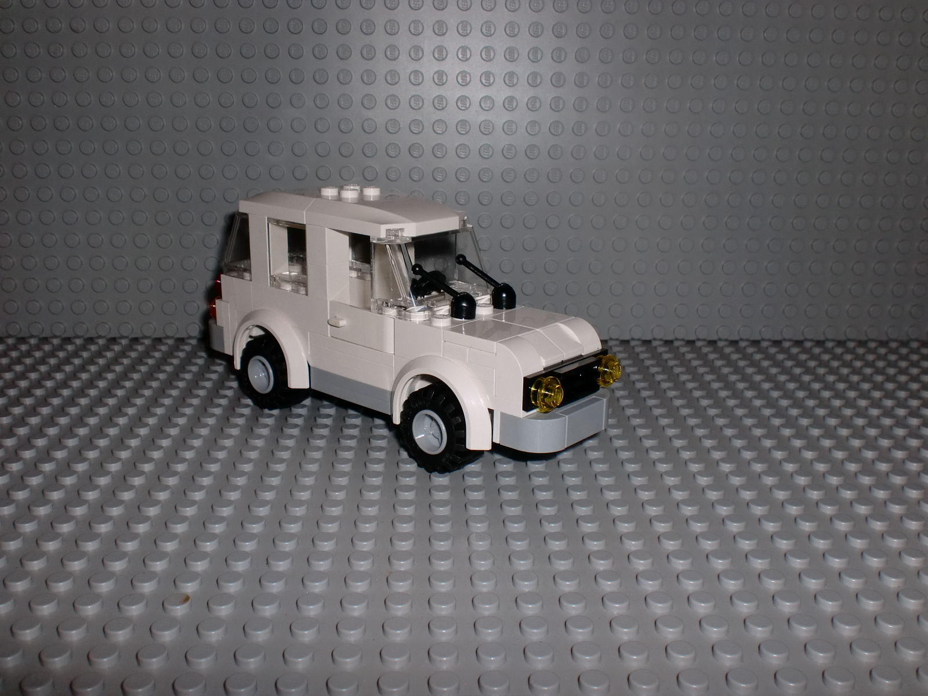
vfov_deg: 40.7
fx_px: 938
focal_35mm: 35
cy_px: 348
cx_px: 464
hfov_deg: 52.6
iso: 64
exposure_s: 1/40
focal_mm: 6.3
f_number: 5.6
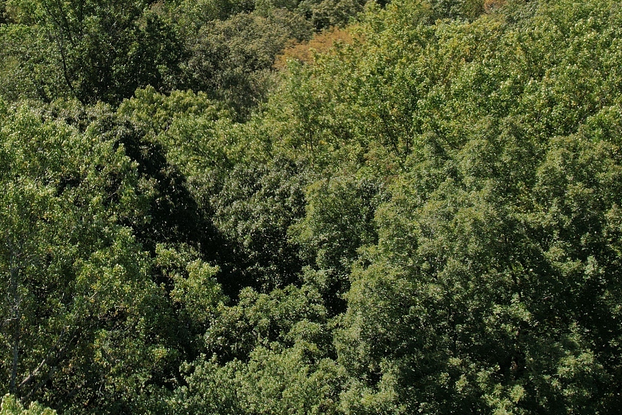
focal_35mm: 58
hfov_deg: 33.7
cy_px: -6
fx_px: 1002
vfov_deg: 22.4
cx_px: 145
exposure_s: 1/2000
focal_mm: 8.38
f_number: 2.8
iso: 150
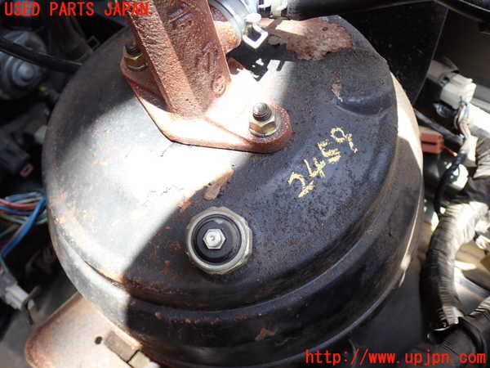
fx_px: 623
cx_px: 245
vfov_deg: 32.9
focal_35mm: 44
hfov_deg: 42.9
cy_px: 184
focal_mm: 7.84
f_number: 2.9
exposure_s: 1/80
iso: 100
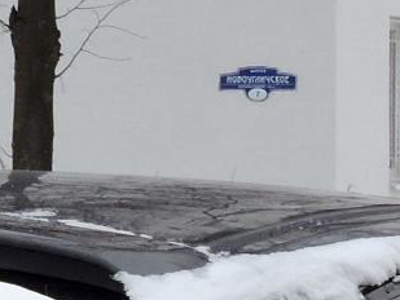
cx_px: -65
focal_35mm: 356
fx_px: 4115
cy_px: 694
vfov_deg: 4.1
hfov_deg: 5.5
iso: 100
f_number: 4
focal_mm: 9.9
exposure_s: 1/60
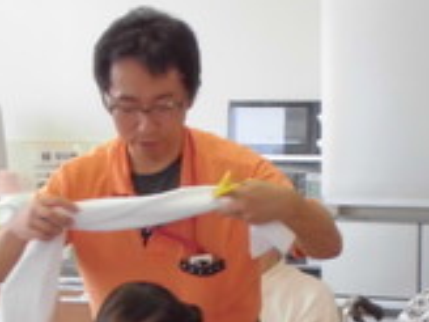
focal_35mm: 222
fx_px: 2751
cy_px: 480
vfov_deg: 6.6
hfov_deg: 8.9
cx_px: 68
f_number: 6.1
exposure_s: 1/60
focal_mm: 13.1
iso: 400
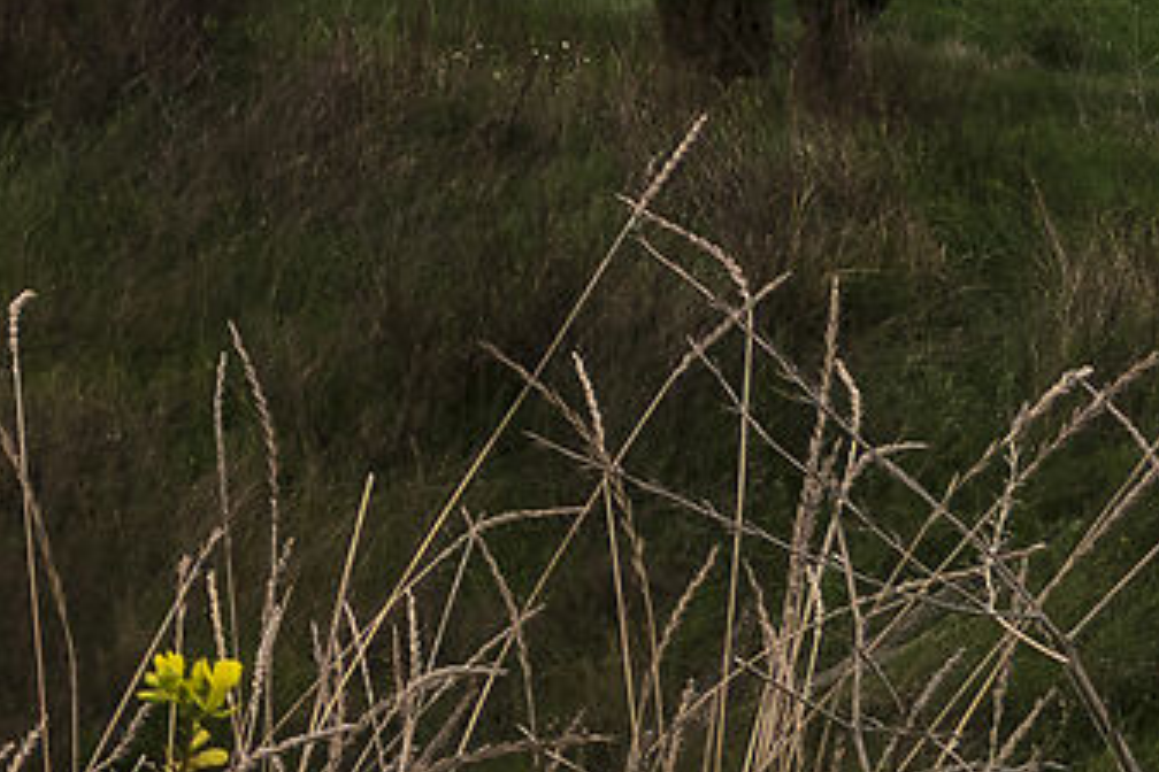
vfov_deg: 9.0
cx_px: -2321
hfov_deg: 10.3
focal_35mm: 143
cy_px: -810
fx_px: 4603
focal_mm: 20
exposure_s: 1/25
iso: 100
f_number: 14
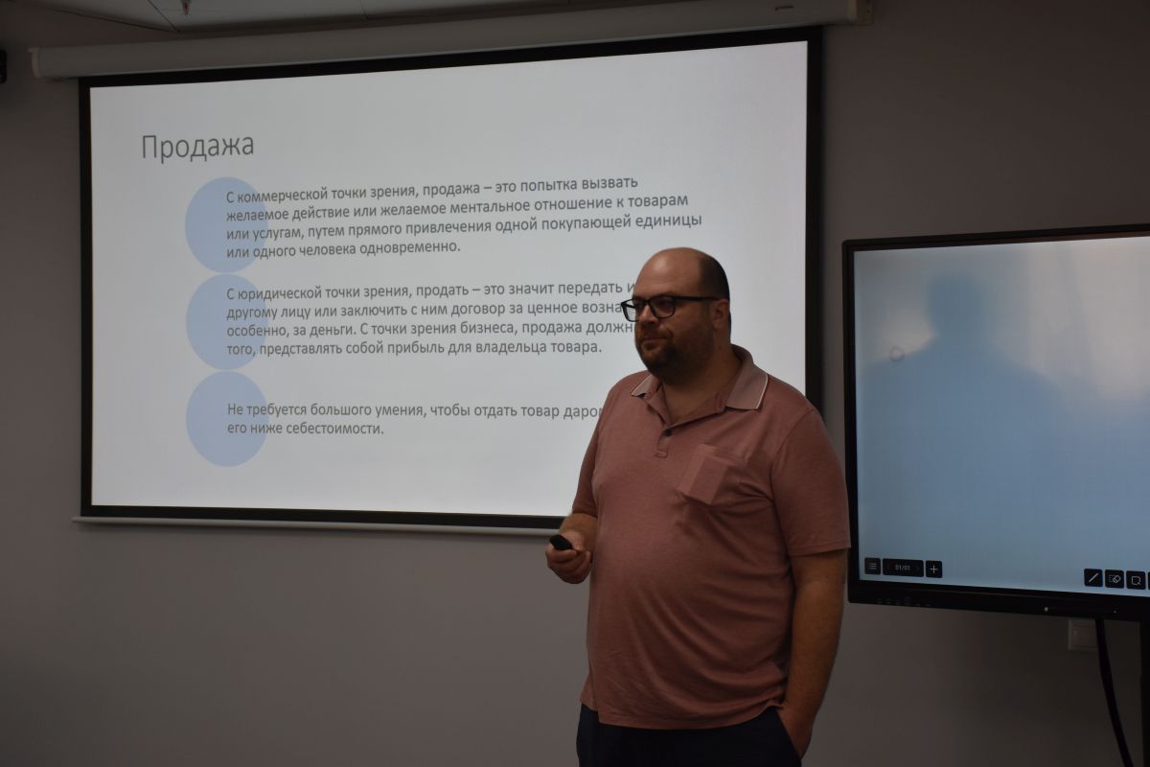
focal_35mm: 60
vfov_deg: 22.6
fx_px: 1917
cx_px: 575
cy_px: 384
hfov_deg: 33.4
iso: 400
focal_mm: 40
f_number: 4.5
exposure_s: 1/250
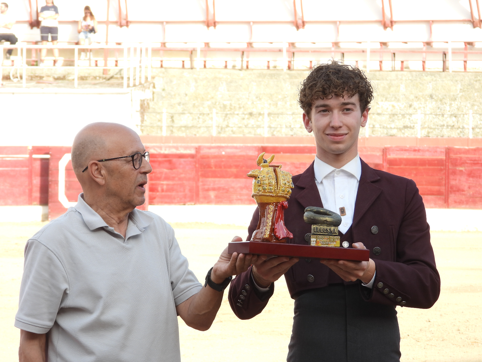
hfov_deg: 12.7
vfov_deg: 9.6
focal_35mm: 155
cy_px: 181
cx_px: 241
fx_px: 2158
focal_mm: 27.9
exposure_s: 1/200
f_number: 4
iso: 100
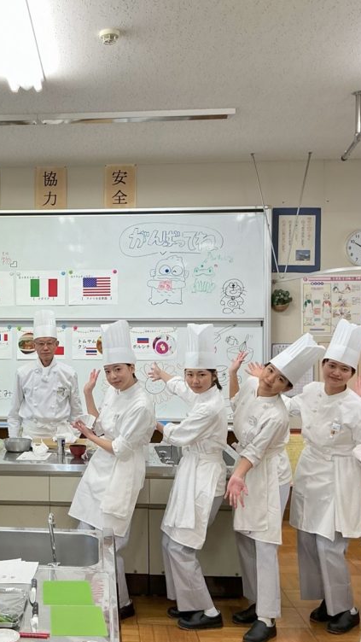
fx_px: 732
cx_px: 44
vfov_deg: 47.4
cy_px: 327
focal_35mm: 43
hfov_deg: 26.9
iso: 125
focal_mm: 3
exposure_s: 1/50
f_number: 1.8
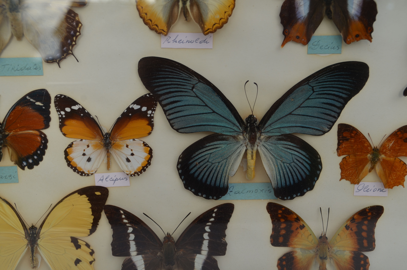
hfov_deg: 35.1
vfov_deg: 23.7
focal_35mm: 57
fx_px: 643
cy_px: 135
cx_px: 204
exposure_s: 1/250
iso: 140
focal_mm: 38
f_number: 8
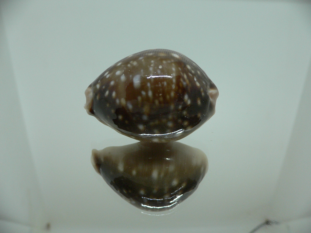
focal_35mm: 35
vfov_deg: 40.7
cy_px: 116
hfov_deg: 52.6
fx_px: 314
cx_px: 156
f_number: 2.8
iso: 150
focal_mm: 4.6
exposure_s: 1/60
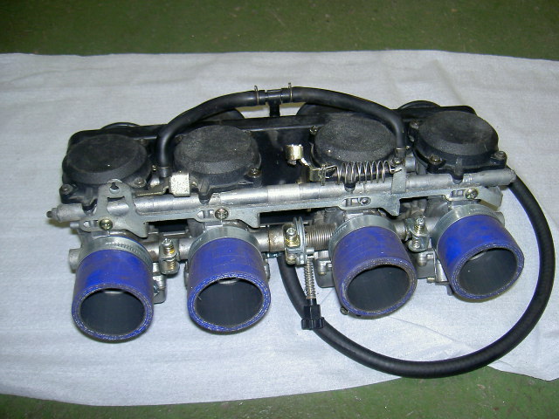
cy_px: 210
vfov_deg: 36.8
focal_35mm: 39
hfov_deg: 47.9
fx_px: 630
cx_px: 280
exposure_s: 1/59.5
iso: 100
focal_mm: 8
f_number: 2.8
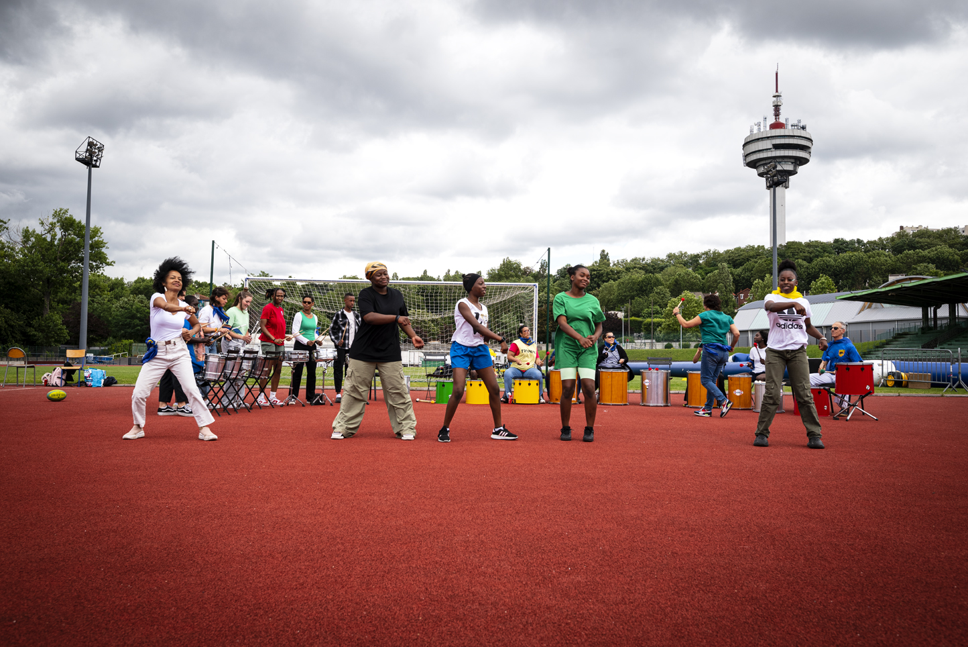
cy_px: 324
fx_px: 807
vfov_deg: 43.6
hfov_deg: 61.9
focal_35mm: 30
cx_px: 484
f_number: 7.1
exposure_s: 1/400
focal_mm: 30
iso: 160
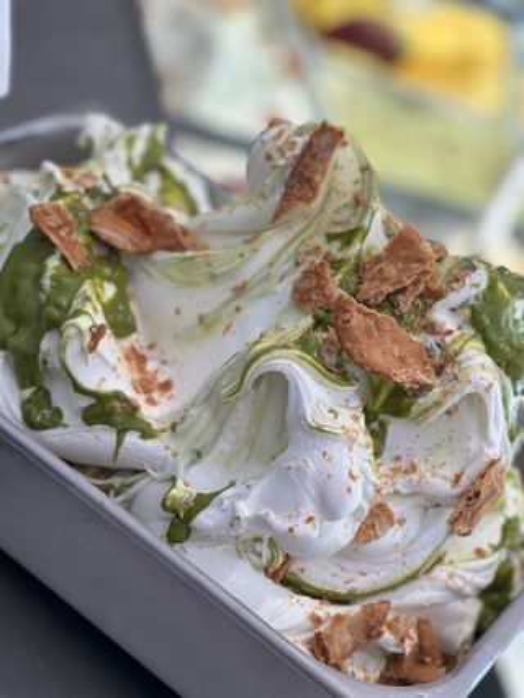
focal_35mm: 77
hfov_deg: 19.2
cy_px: 349
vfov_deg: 25.3
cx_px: 262
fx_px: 1553
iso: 80
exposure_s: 1/64
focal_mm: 9
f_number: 2.8
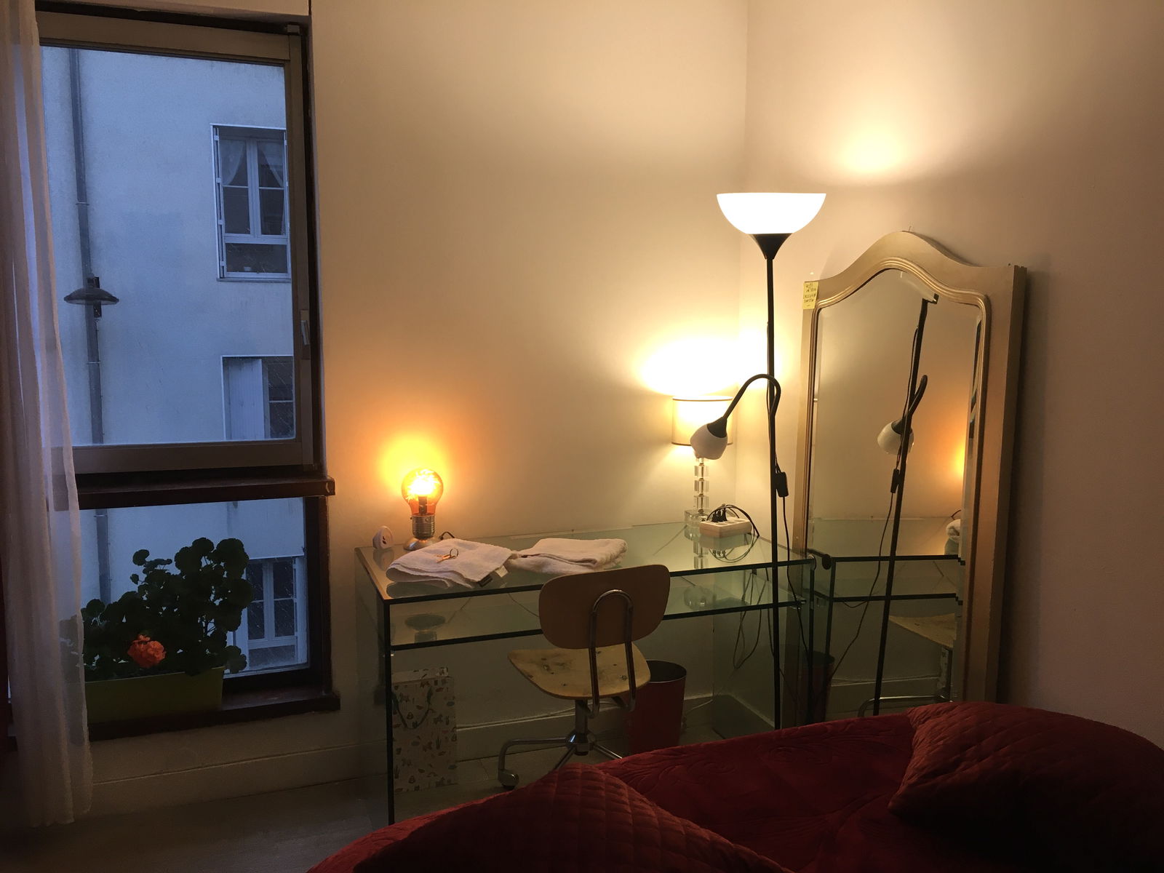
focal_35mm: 29
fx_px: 975
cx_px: 582
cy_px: 436
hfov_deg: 61.7
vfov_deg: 48.2
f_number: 2.2
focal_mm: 4.15
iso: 32
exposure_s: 1/33
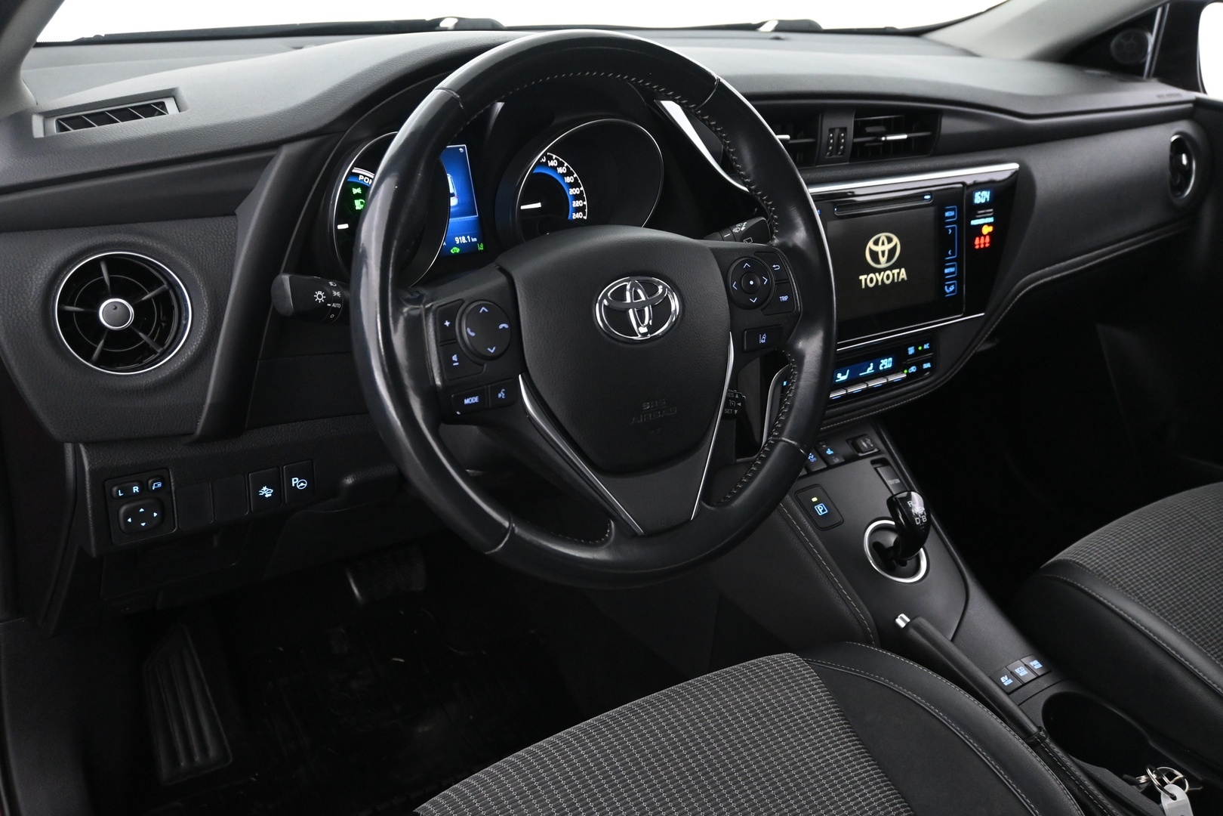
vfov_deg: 41.7
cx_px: 612
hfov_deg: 59.5
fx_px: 1070
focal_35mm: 32
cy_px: 408
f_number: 4
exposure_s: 1/30
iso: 2800
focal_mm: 21
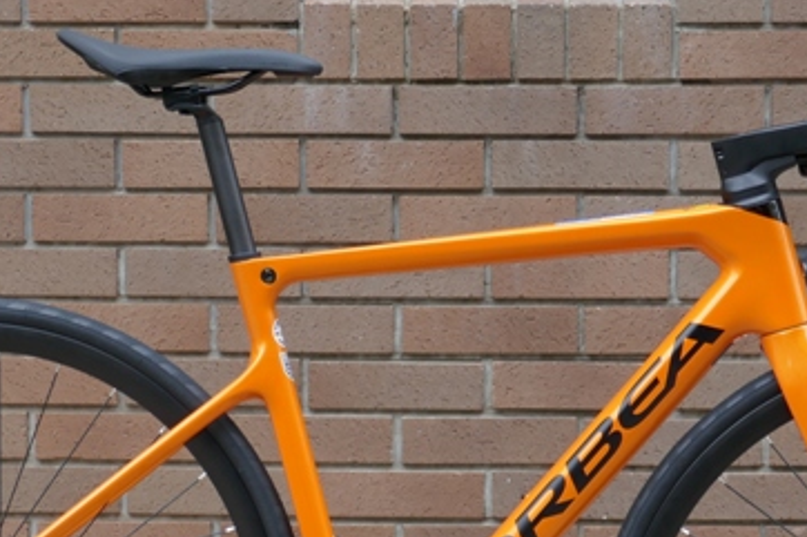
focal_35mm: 137
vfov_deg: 9.9
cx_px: 430
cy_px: 496
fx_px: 3070
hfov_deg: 15.0
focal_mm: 22.6
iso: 160
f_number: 4.4
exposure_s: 1/80
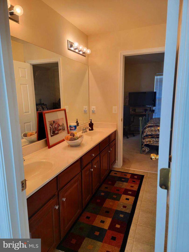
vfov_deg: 71.6
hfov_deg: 56.8
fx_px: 175
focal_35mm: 24
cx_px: 94
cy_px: 126
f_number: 1.8
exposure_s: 1/50
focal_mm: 6.7
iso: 64
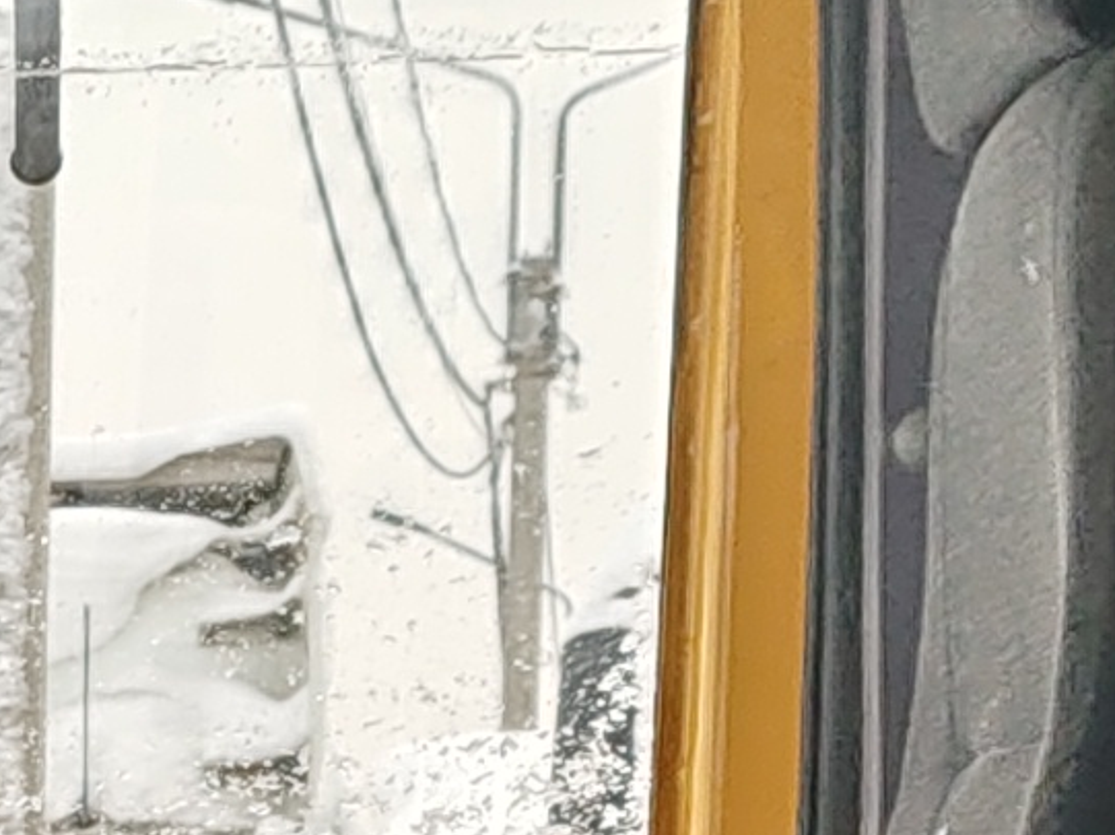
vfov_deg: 7.1
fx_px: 6534
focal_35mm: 203
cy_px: 1583
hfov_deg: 8.6
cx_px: -1890
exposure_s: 1/110
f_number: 1.9
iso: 50
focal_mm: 6.12
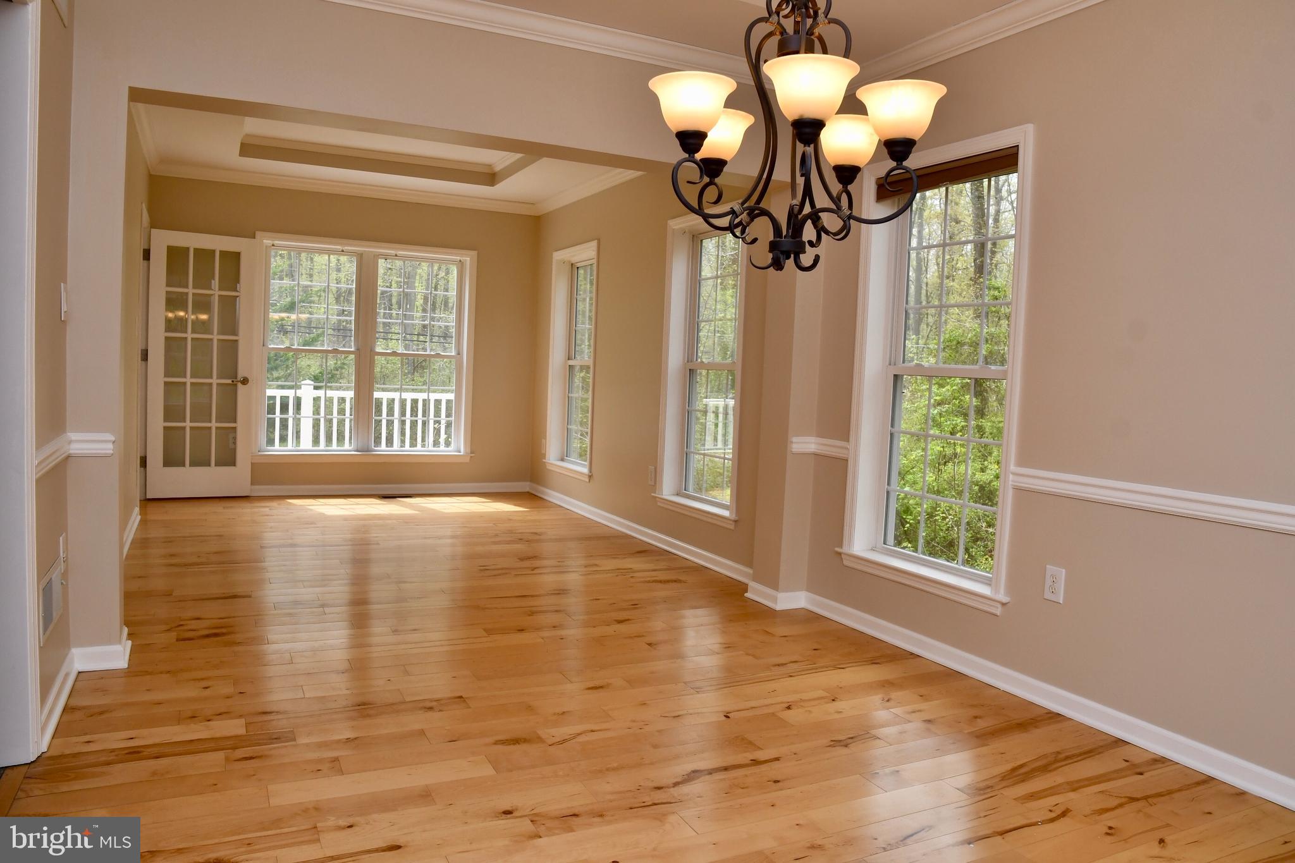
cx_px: 648
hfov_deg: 73.7
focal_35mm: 24
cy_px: 432
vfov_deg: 53.1
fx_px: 863
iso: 400
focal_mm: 16
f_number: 6.3
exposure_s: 1/160
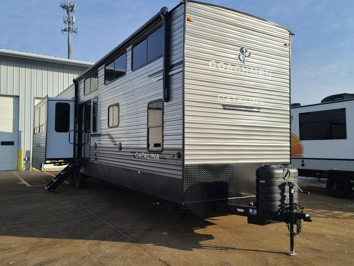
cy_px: 130
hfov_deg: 61.6
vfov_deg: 48.2
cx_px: 164
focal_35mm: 29
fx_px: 297
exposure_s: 1/834
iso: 16
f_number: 1.8
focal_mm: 7
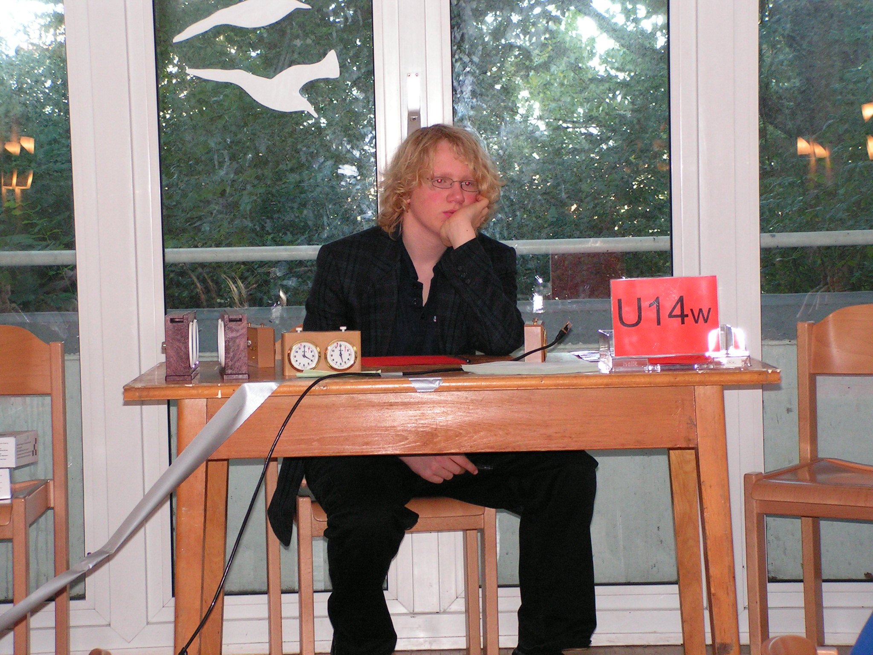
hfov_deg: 21.8
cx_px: 436
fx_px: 2270
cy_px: 328
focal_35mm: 90
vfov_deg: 16.4
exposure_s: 1/100
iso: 200
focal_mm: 15.1
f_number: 3.3
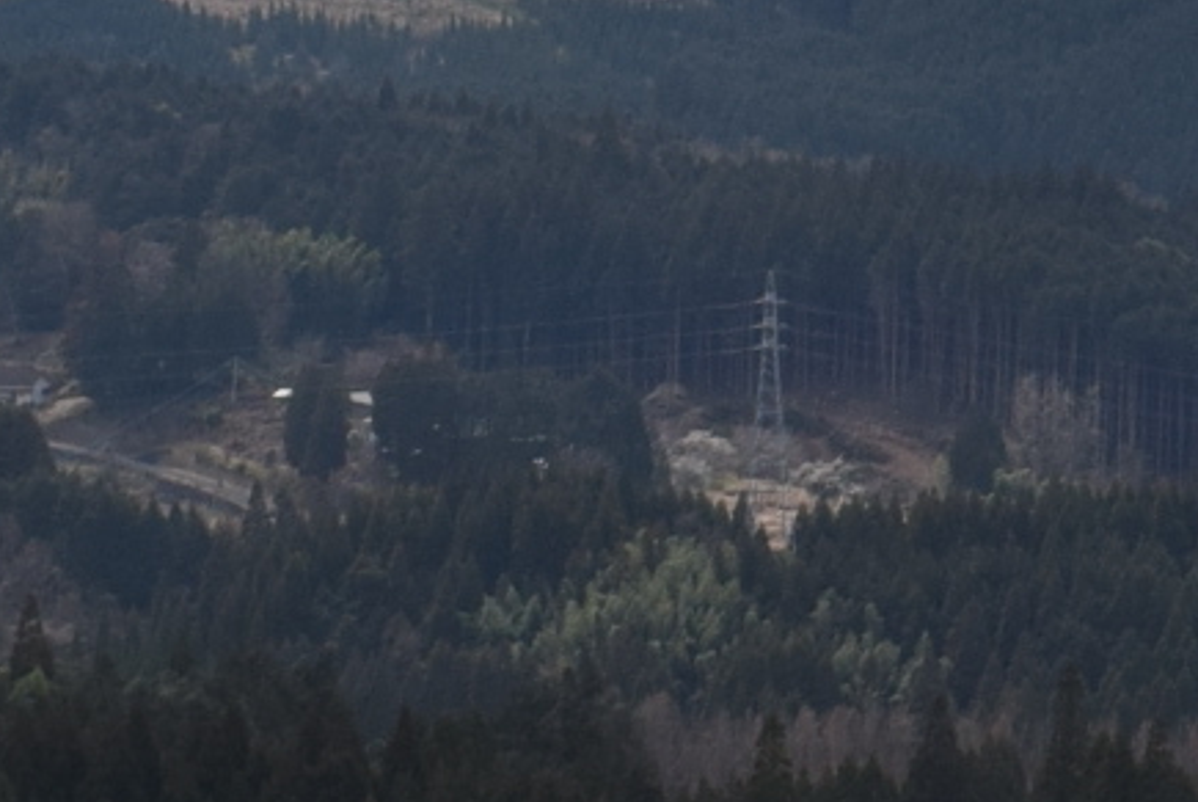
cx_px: 2806
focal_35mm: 289
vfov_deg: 4.7
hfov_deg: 6.8
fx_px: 9627
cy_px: -510
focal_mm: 28
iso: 200
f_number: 11
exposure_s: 1/500
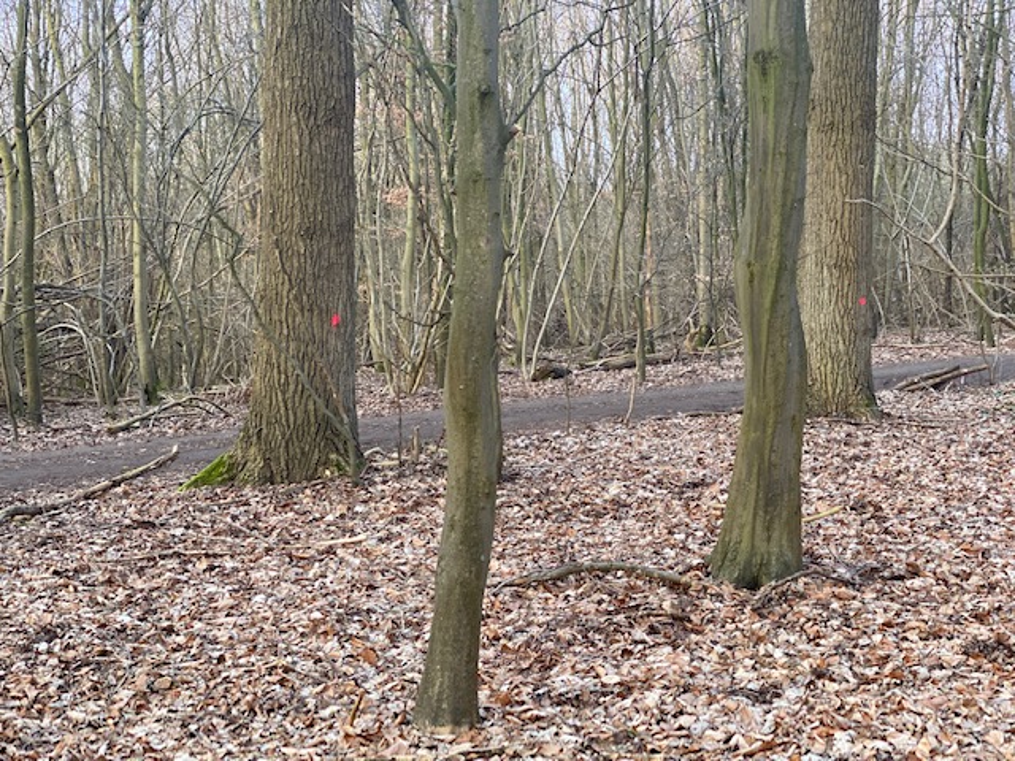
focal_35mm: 52
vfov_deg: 28.0
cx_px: 508
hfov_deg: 36.8
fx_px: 1525
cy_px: 380
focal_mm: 6
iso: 100
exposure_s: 1/122
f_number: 2
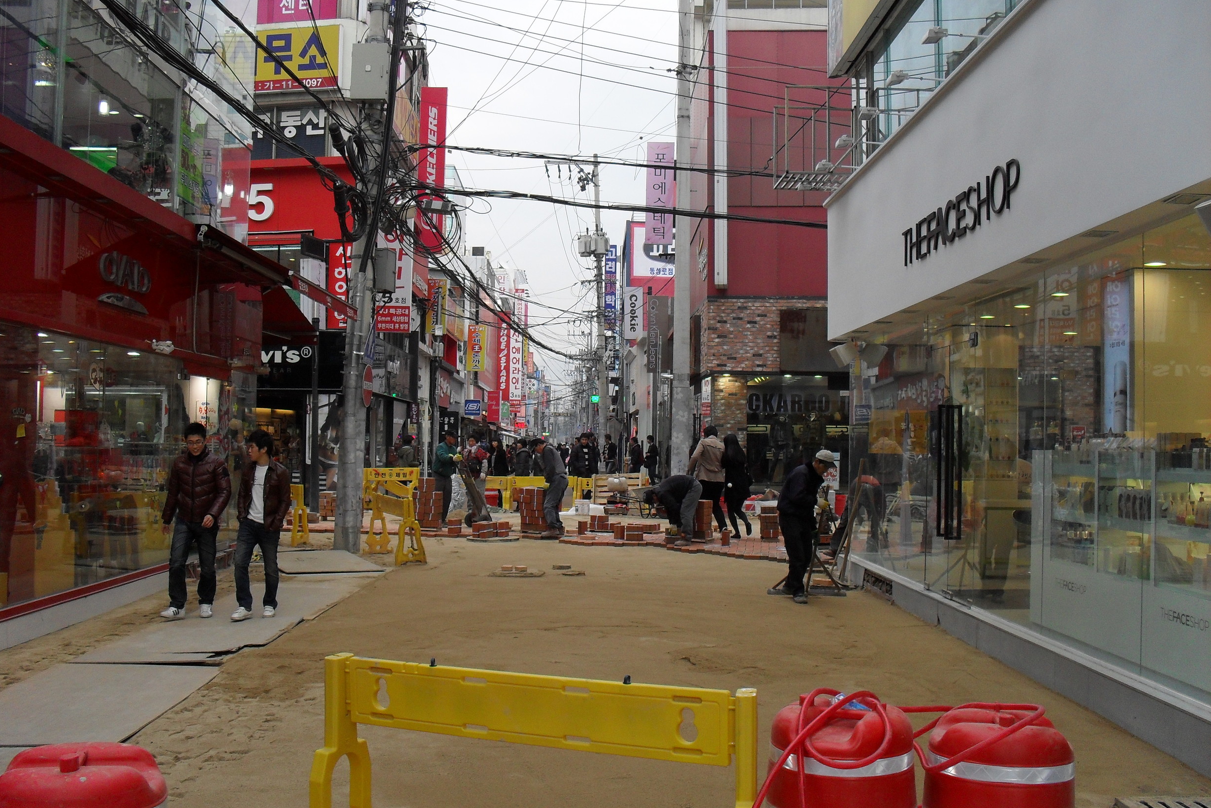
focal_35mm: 37
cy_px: 406
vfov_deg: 35.9
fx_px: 1245
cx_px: 596
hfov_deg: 51.9
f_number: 3.2
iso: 100
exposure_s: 1/250
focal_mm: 6.3
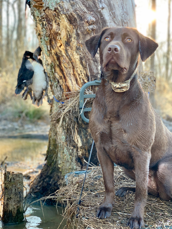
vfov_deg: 36.8
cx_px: 86
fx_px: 345
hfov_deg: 28.0
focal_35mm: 52
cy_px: 114
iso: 64
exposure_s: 1/122
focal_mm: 6
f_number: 2.4
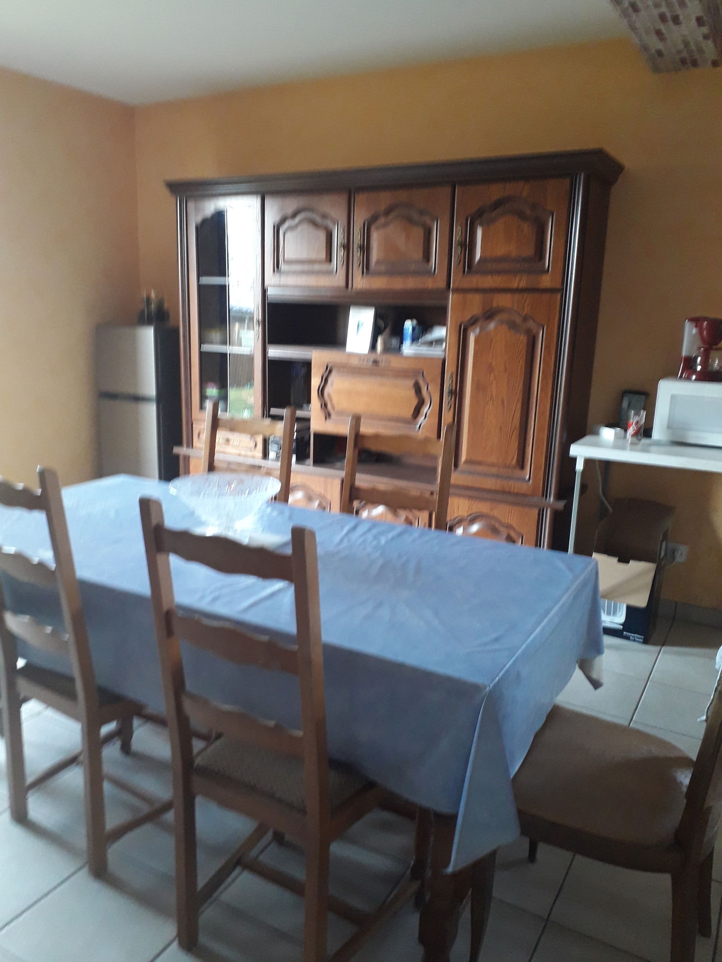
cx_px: 361
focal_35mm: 27
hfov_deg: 51.4
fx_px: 751
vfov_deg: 65.3
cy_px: 481
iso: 200
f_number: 1.9
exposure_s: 1/33
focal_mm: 3.6
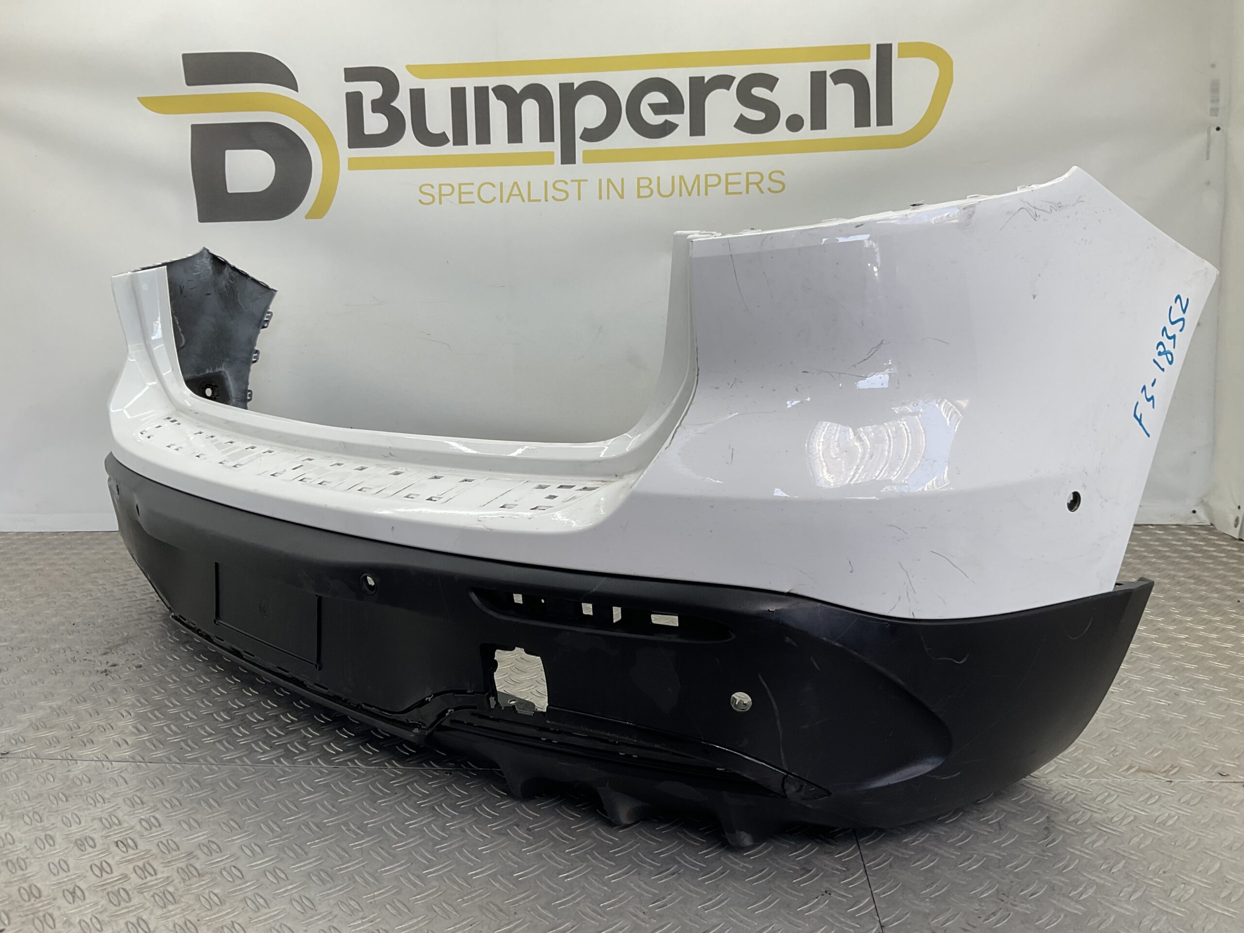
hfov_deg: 61.7
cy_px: 466
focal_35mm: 29
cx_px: 622
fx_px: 1042
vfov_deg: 48.2
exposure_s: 1/134
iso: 16
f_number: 1.8
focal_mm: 3
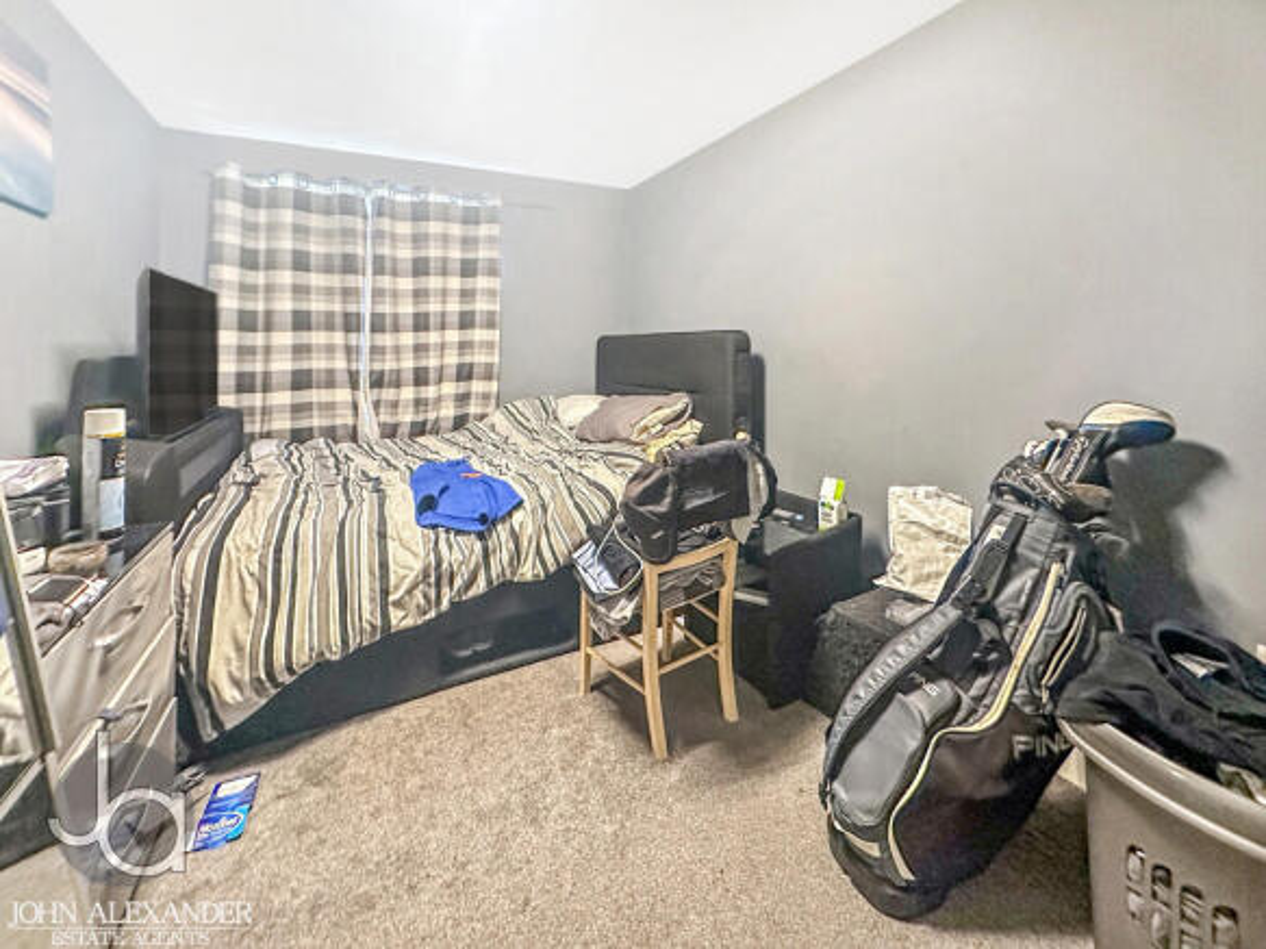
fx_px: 512
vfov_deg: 85.7
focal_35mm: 14
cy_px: 474
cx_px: 633
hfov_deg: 102.1
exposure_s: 1/50
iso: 1000
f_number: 2.2
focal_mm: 2.22
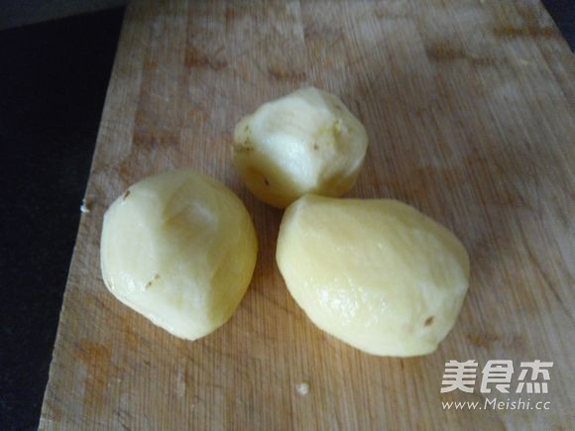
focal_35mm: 28
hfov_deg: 63.4
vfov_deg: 49.7
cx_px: 288
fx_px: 465
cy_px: 216
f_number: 3.4
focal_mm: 5.1
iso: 400
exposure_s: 1/22
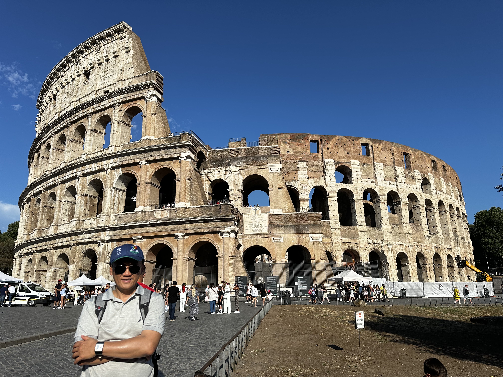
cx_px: 252
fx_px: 349
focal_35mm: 24
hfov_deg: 71.6
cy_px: 188
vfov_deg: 56.8
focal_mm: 6.86
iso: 80
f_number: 1.78
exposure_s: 1/6623
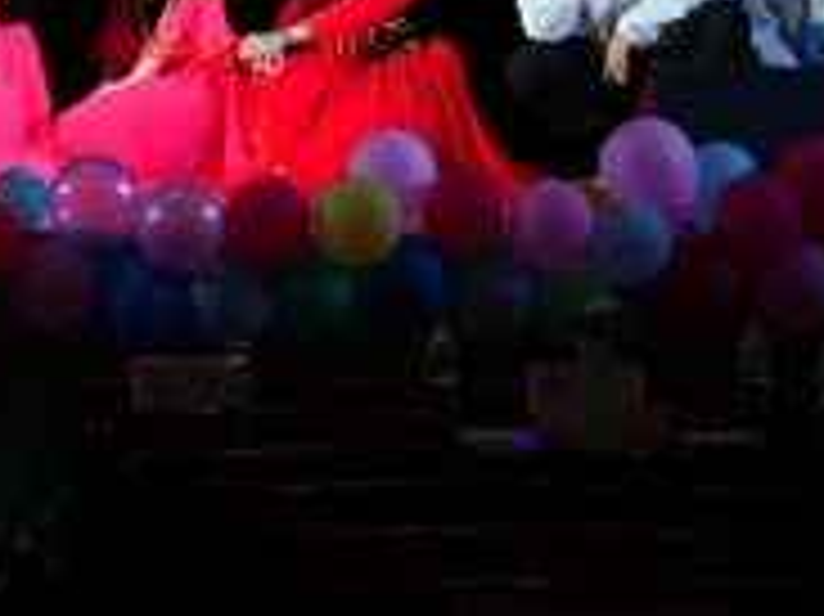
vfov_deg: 4.3
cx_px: -203
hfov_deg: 5.8
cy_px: -321
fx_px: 8088
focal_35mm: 340
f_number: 4.2
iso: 800
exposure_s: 1/100
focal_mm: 51
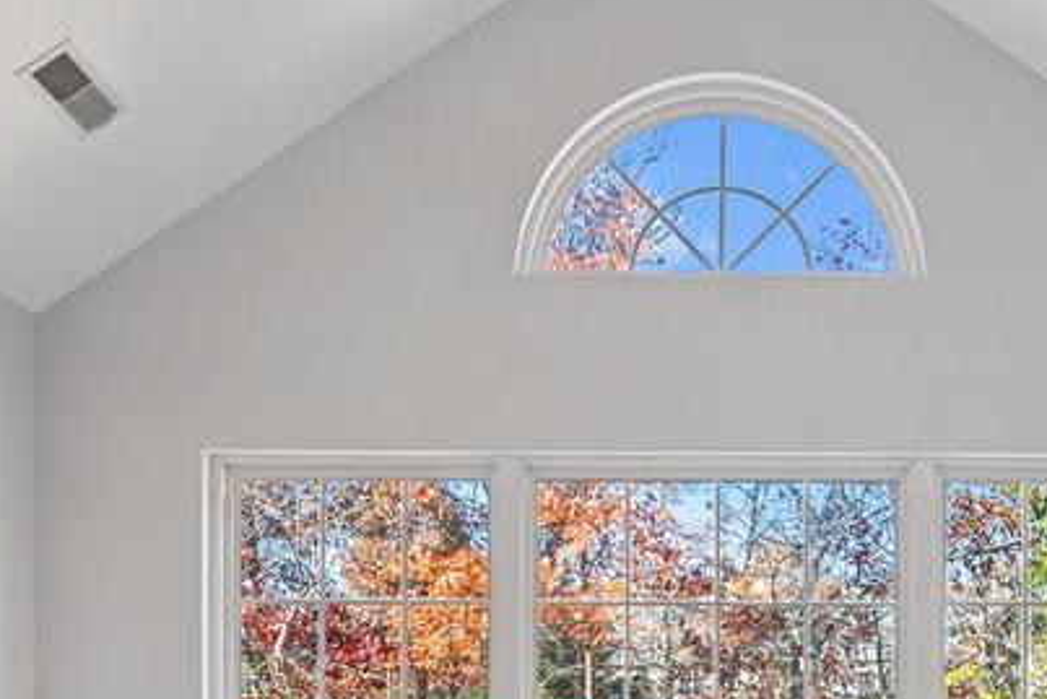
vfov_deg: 24.7
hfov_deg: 39.0
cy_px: 812
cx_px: 720
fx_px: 1455
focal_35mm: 50
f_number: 4
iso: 100
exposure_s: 1/30
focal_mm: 14
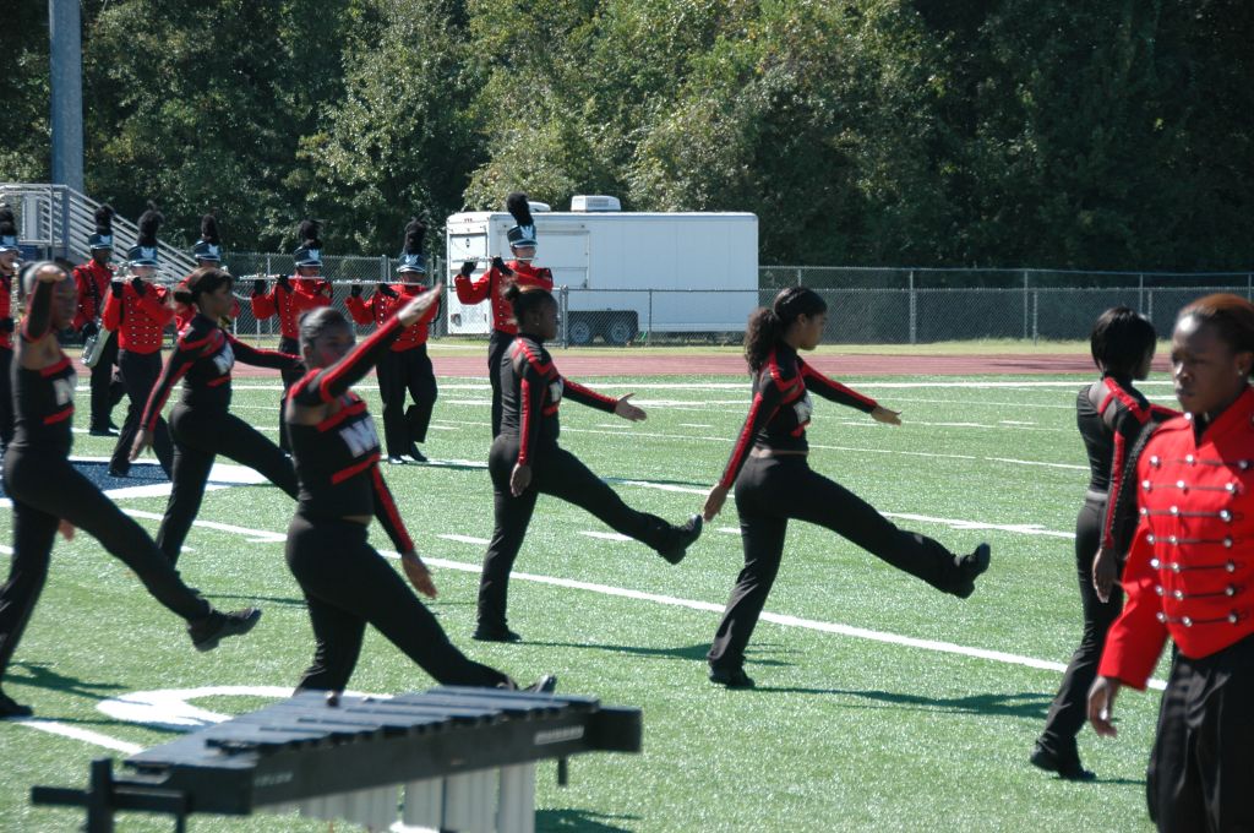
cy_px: 416
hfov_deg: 15.2
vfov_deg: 10.1
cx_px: 627
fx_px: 4696
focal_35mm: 135
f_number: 5.3
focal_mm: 90
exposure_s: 1/400
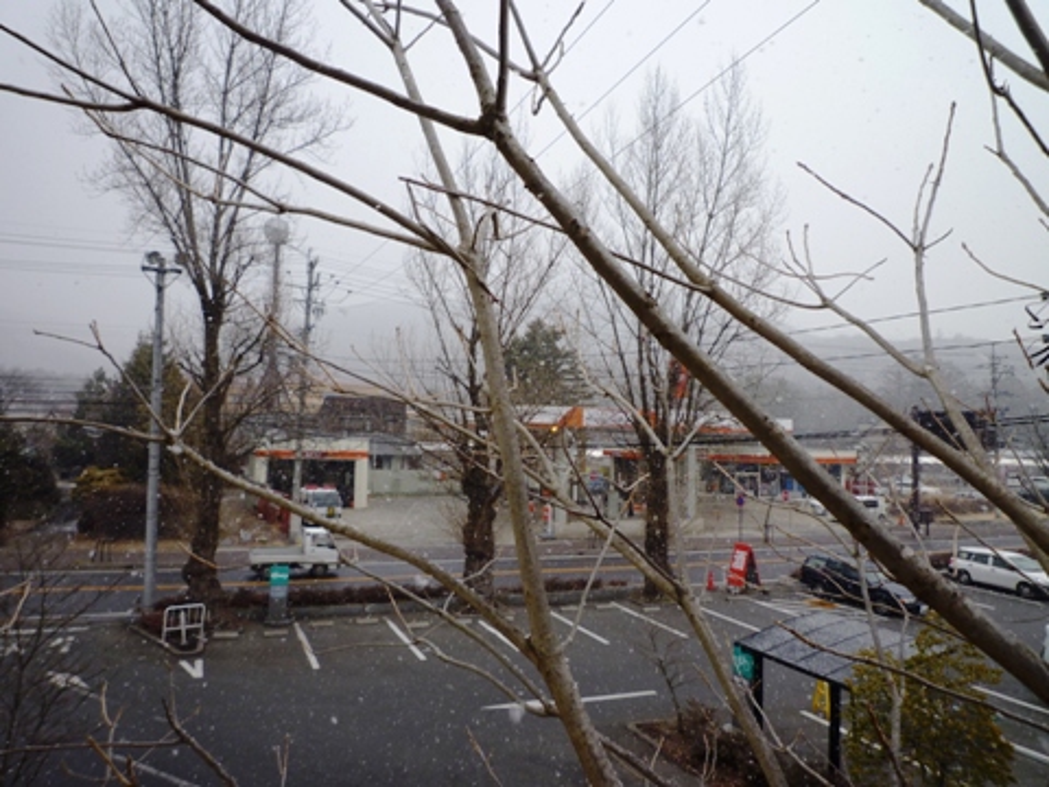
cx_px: 524
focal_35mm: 25
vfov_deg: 54.9
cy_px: 394
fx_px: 758
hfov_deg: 69.4
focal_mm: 4.4
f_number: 2.8
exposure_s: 1/160
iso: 80
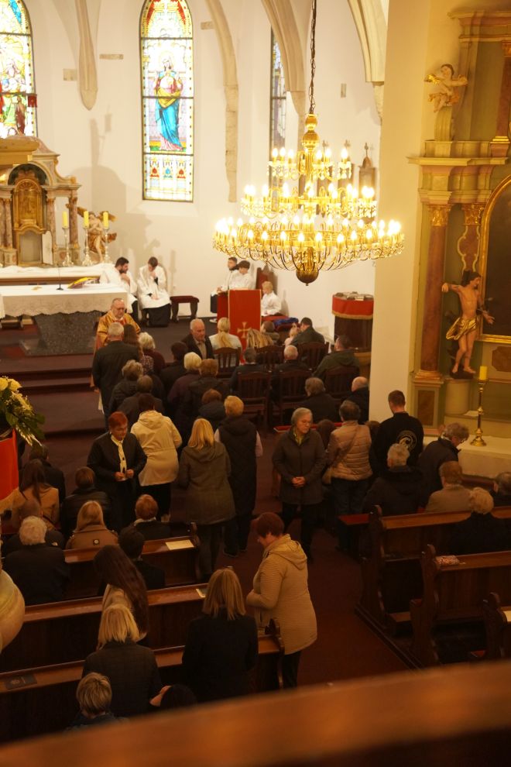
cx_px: 256
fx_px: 1223
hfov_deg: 23.6
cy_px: 384
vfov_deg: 34.8
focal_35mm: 57
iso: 2000
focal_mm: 38.3
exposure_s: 1/160
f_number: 3.2
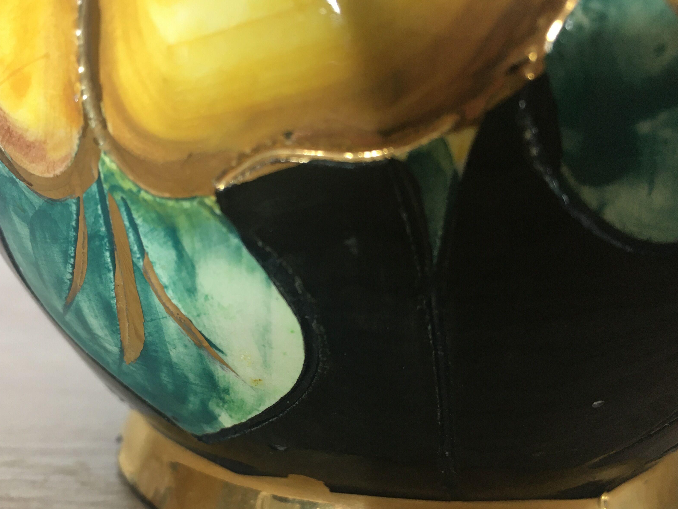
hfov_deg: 49.8
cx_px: 269
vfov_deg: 38.5
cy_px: 310
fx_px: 725
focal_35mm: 37
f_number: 2.2
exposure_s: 1/33
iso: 100
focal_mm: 4.15
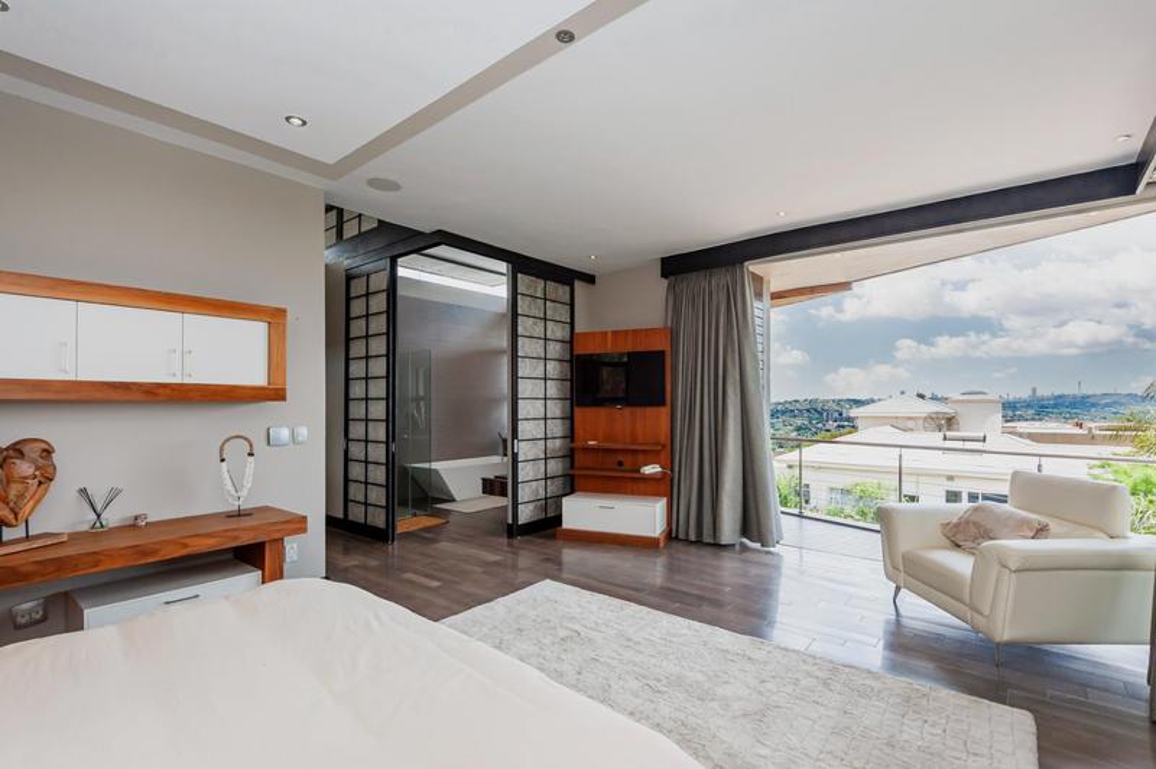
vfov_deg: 73.6
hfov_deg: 96.8
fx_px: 513
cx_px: 578
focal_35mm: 16
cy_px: 384
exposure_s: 1/200
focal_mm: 16
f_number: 7.1
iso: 400
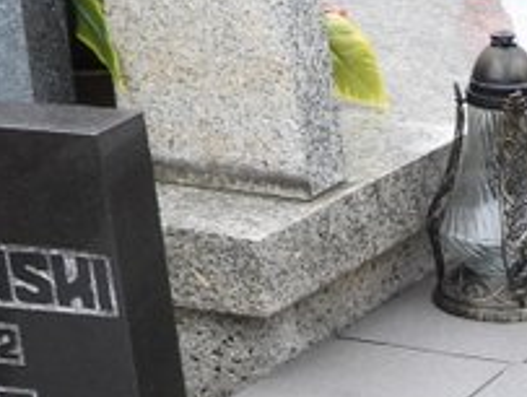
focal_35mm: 151
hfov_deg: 11.7
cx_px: 1067
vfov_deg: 9.6
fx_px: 2303
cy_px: 592
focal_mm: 5.4
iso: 100
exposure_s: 1/200
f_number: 3.2
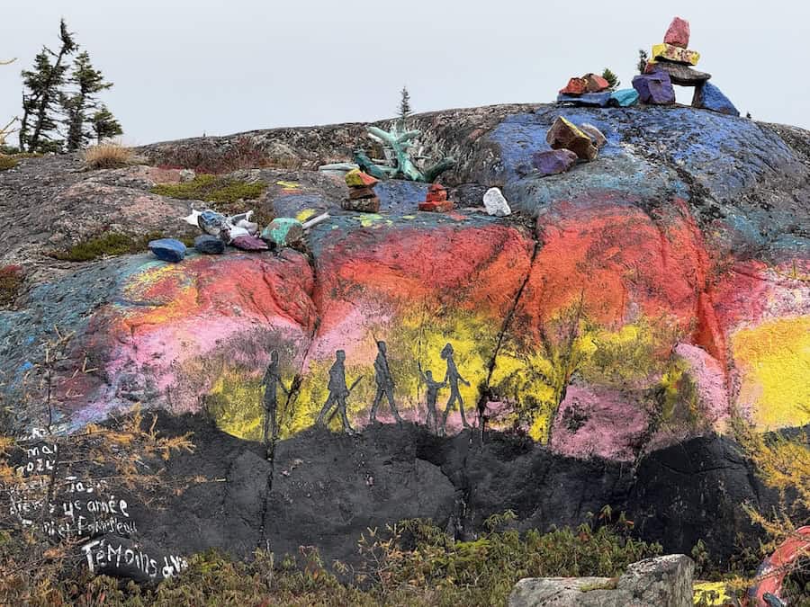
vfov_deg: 12.3
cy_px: 304
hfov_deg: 16.4
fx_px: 2808
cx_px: 405
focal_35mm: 120
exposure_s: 1/533
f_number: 2.8
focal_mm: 15.7
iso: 50
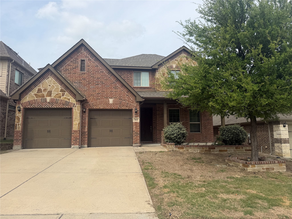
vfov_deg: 56.8
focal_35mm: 24
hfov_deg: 71.6
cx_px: 146
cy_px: 110
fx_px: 202
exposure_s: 1/4405
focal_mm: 6.76
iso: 80
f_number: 1.78
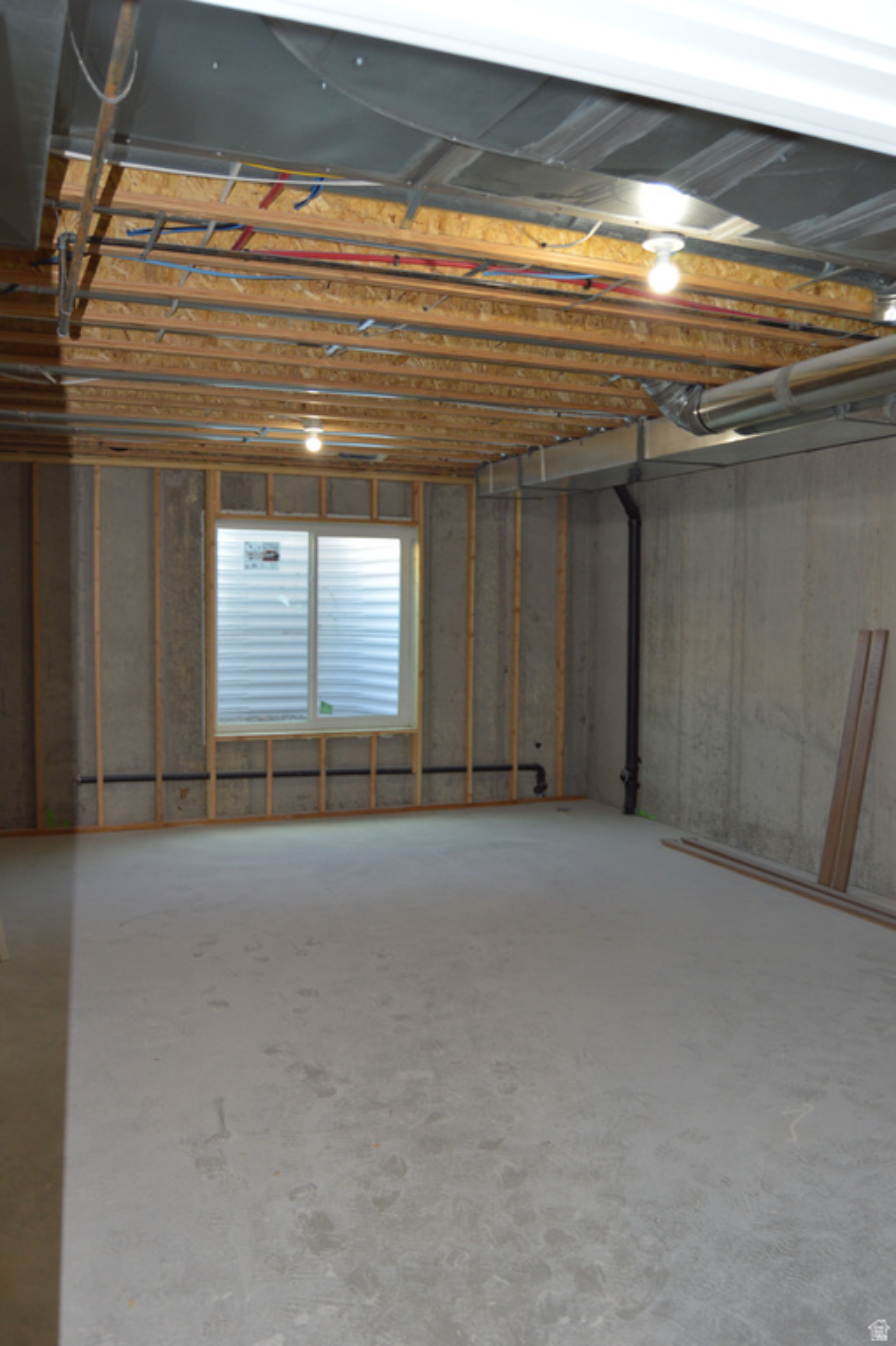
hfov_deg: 47.9
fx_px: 1009
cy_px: 673
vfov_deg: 67.4
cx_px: 448
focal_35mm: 27
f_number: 3.5
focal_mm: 18
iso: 400
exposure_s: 1/60
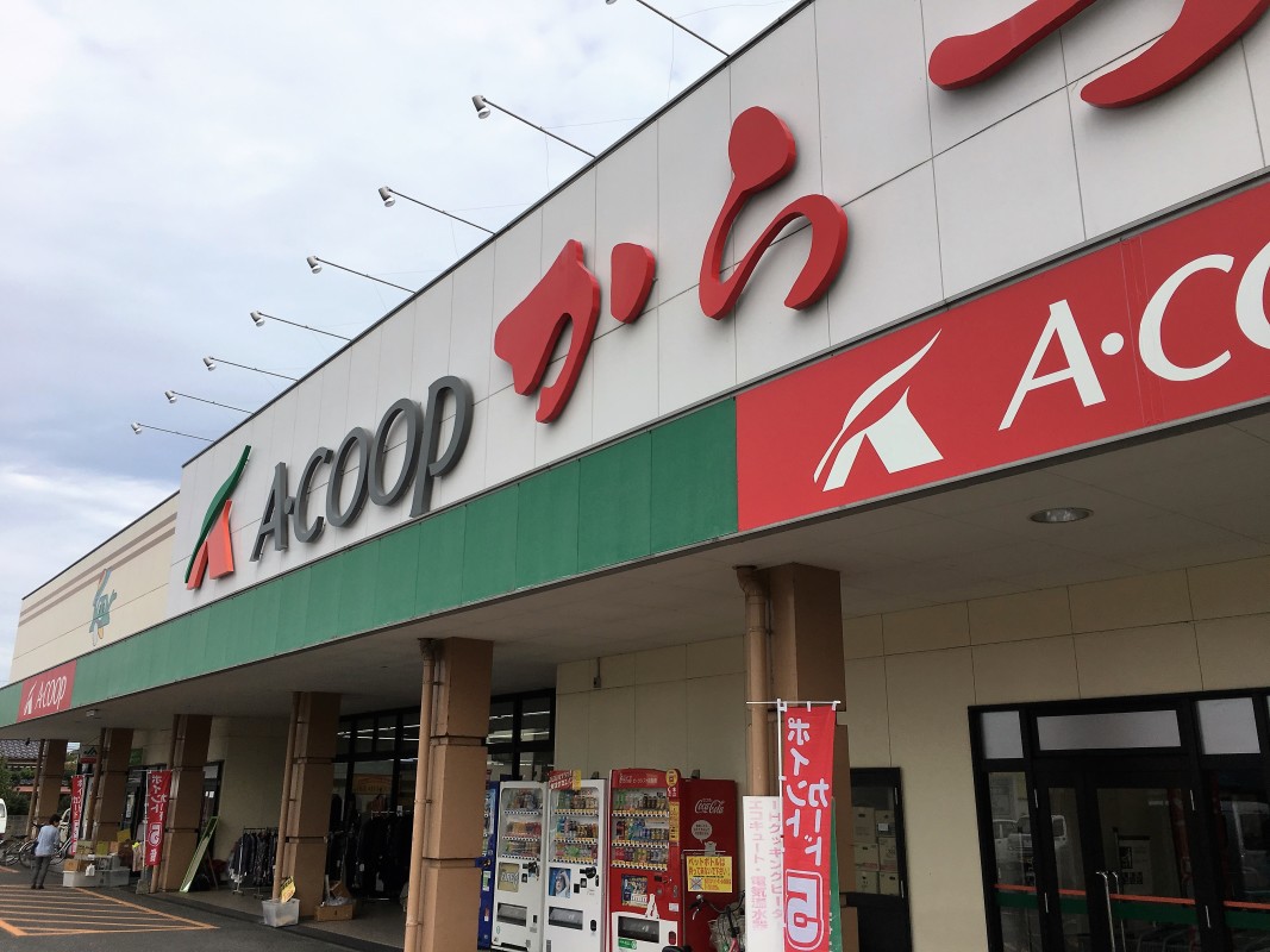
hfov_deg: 61.7
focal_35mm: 29
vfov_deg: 48.2
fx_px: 1064
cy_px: 476
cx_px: 635
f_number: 2.2
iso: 25
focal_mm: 4.15
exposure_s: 1/1479
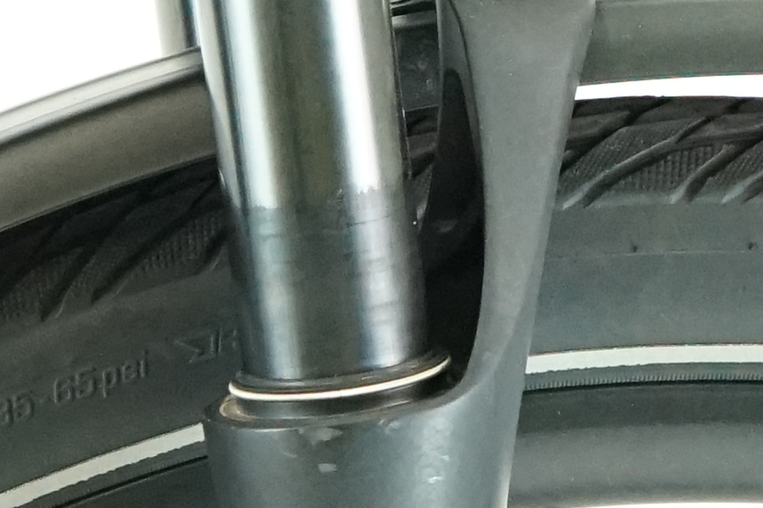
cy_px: 336
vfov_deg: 5.3
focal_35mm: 257
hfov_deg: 8.0
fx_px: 5447
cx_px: 336
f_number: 5.6
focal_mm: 37
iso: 4000
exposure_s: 1/200
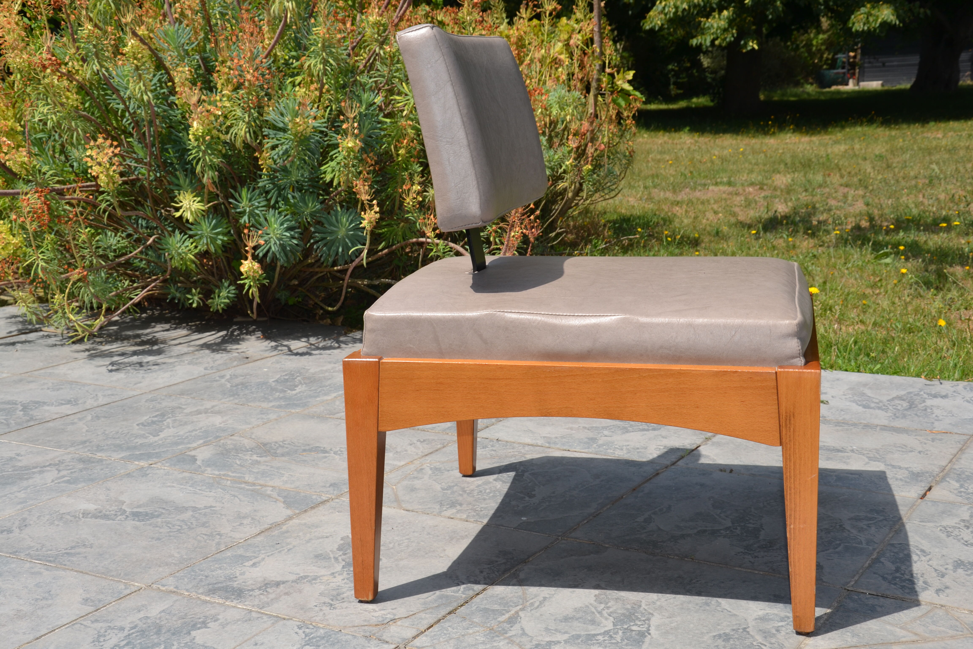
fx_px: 1297
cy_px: 324
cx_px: 486
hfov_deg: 41.1
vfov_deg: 28.1
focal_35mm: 48
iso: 100
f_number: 8
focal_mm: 32
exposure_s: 1/200
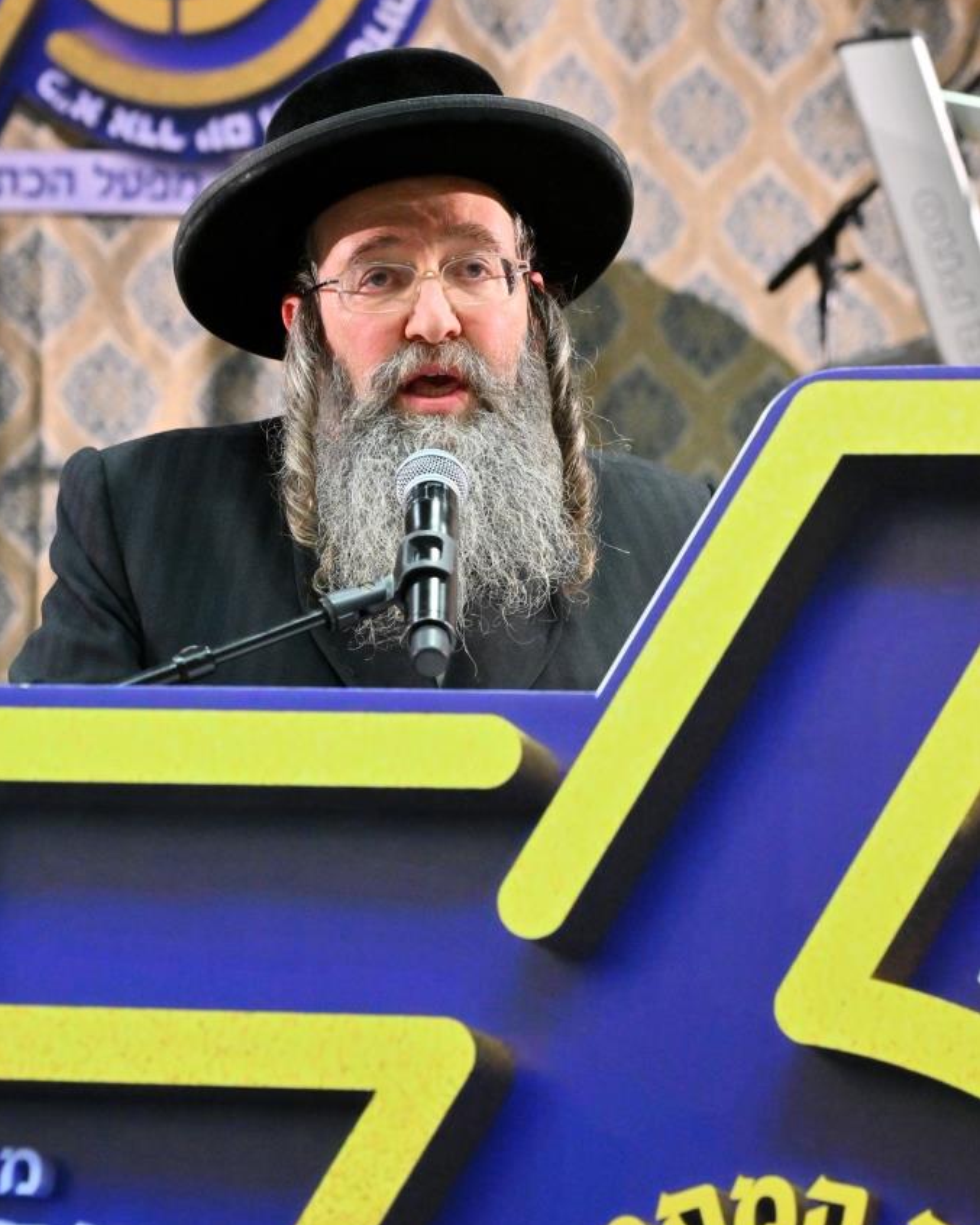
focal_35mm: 150
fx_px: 5437
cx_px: 487
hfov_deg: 10.3
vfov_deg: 12.8
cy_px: 502
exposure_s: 1/250
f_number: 4
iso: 1600
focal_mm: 88
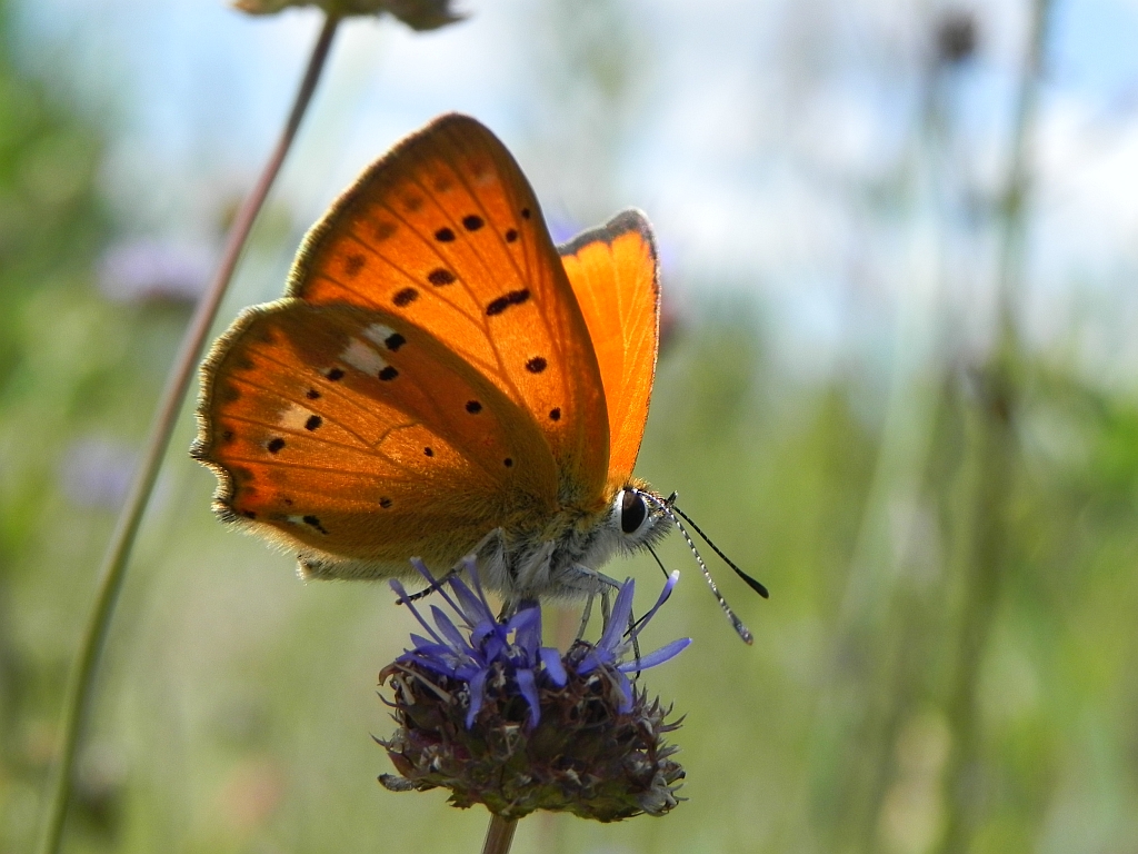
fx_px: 3452
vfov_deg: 14.1
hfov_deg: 18.7
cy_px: 427
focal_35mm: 105
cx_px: 569
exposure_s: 1/595
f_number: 5
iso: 160
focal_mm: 18.8
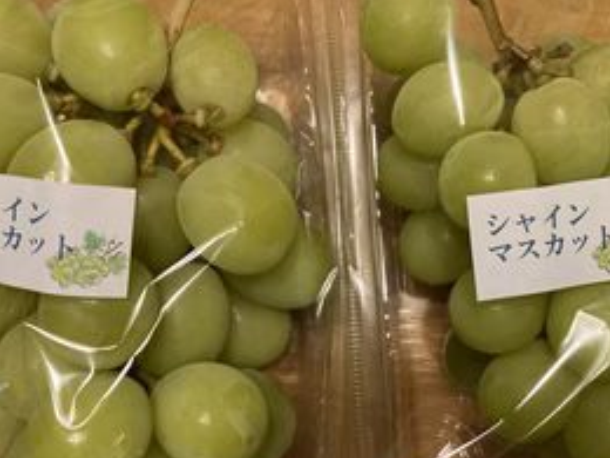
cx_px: 317
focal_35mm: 43
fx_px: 758
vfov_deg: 33.6
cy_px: 233
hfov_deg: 43.8
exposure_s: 1/50
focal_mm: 3.99
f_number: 1.8
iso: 250
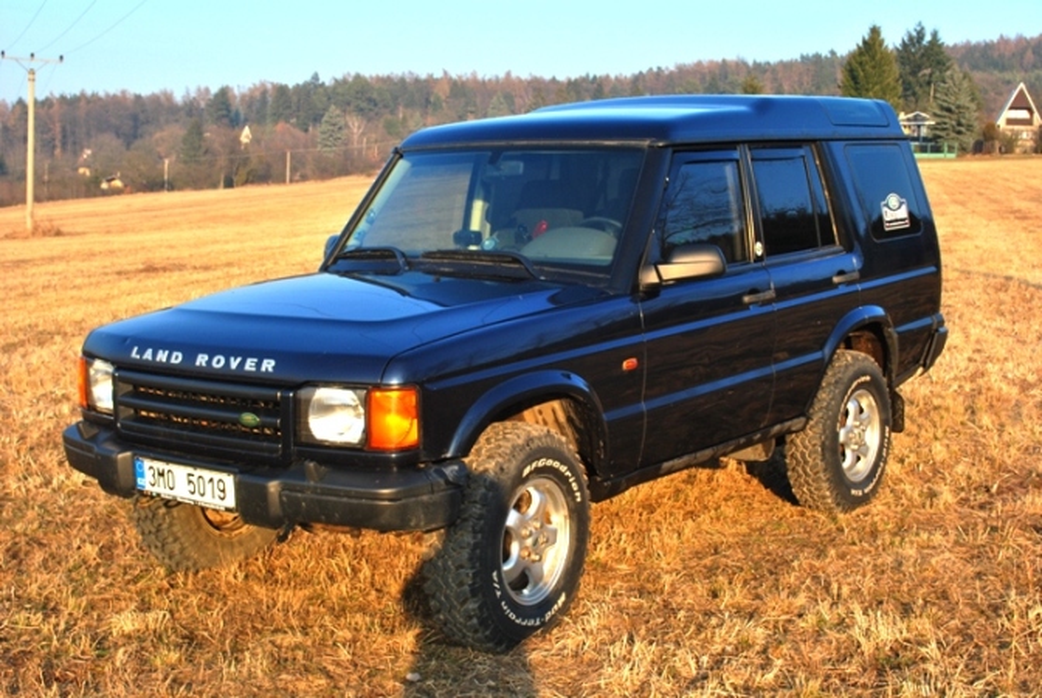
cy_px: 349
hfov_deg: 41.1
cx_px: 521
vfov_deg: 28.2
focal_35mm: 48
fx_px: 1391
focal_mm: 32
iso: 200
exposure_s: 1/100
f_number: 9
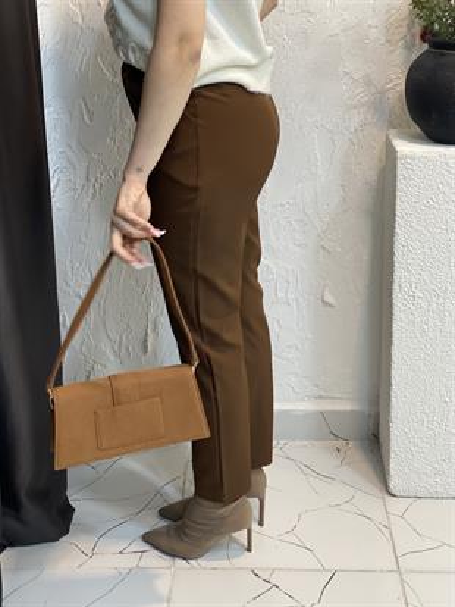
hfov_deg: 28.0
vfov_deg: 36.8
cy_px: 304
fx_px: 911
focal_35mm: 52
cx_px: 228
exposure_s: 1/100
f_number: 2
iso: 160
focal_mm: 6
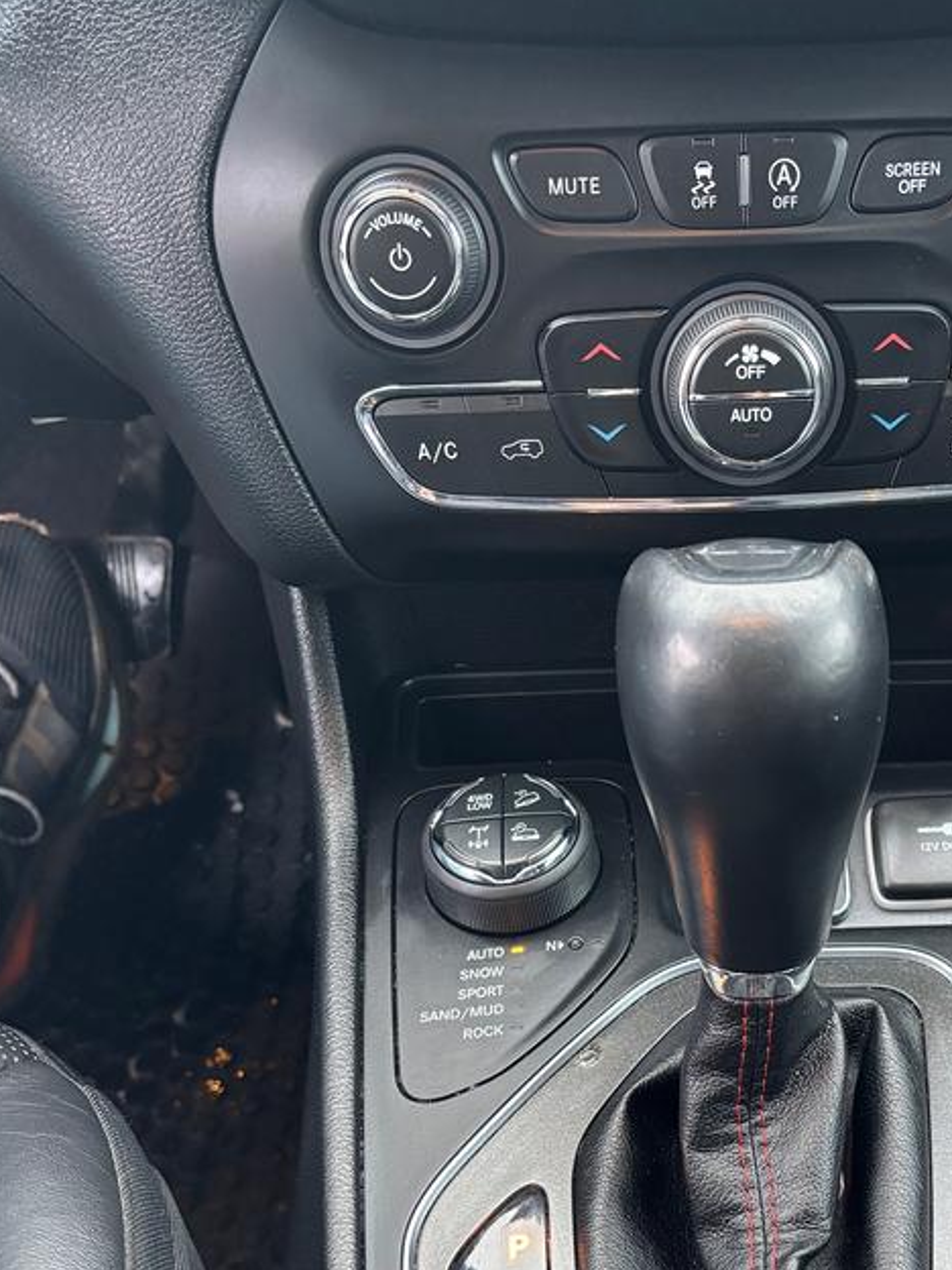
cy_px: 920
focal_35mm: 40
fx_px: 1467
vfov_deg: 45.5
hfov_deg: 35.1
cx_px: 718
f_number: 1.6
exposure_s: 1/60
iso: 400
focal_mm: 5.96
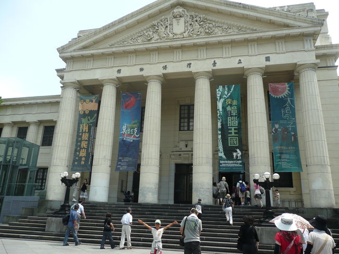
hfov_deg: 63.5
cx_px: 170
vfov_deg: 49.7
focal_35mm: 28
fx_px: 274
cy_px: 127
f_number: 3.3
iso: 100
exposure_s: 1/640
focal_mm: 4.6
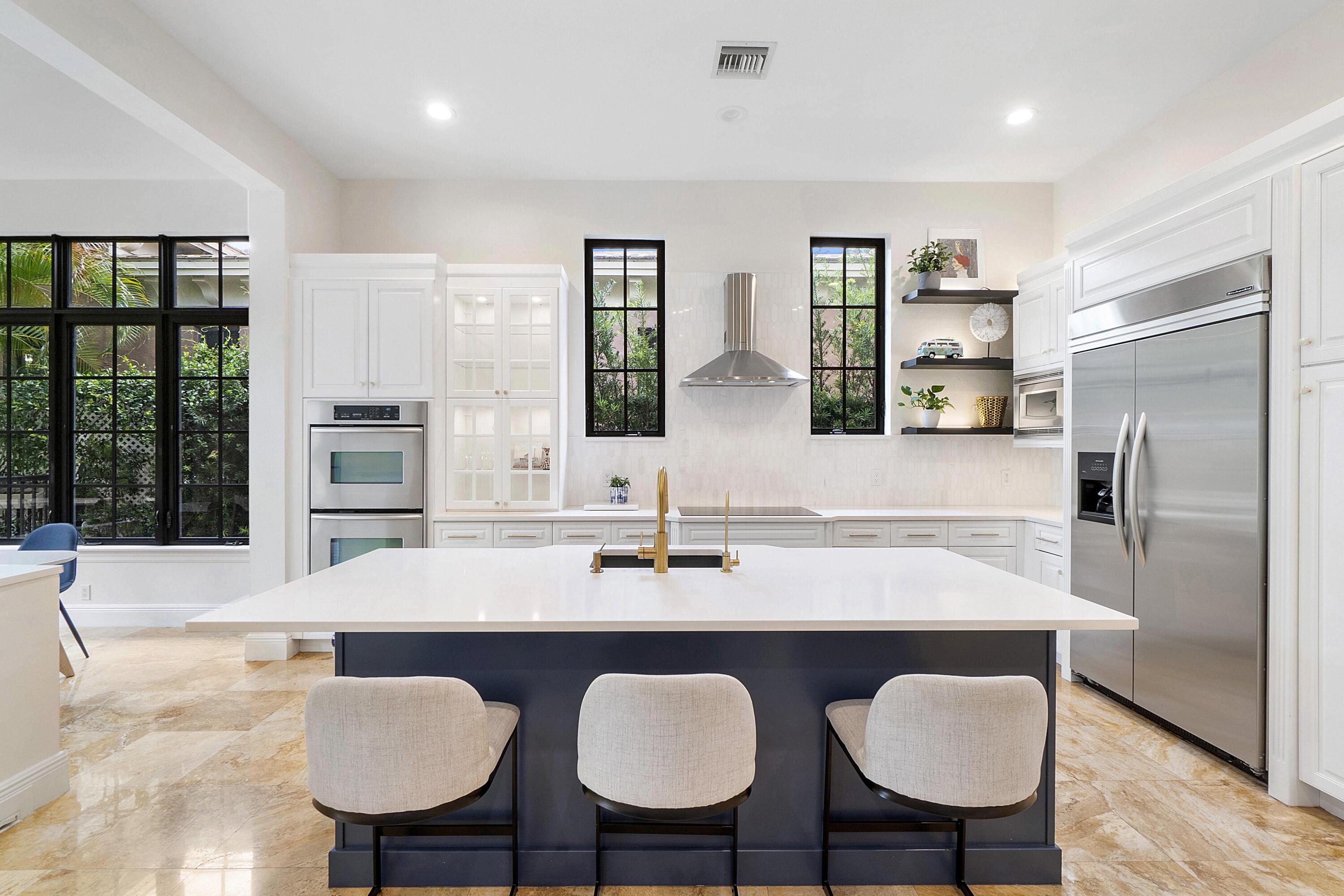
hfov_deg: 100.4
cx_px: 672
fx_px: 560
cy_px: 448
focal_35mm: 15
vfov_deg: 77.4
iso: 160
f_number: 11
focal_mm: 10
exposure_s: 1/6
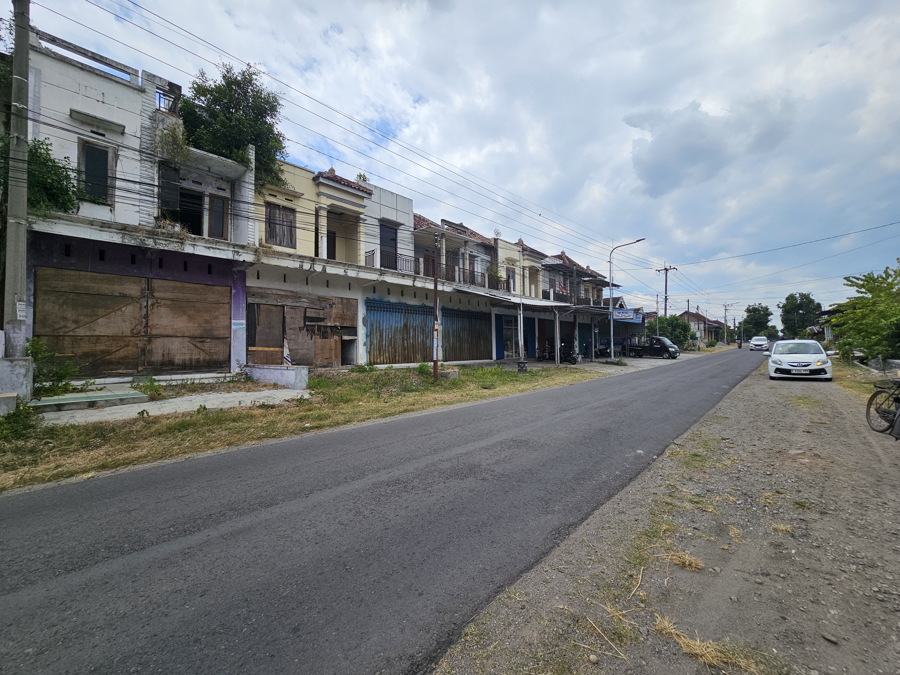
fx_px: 338
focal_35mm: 13
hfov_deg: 106.2
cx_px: 450
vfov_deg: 89.9
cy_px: 338
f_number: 2.2
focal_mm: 2.2
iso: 50
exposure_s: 1/2436
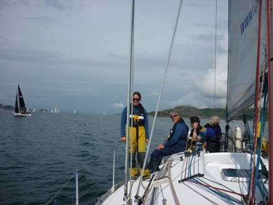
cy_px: 102
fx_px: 260
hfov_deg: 55.4
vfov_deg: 42.9
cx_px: 136
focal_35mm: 33
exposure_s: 1/500
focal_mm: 5.5
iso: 80
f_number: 8
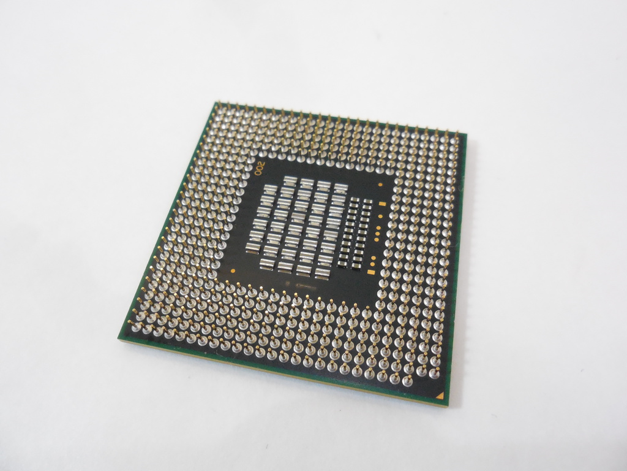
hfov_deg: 67.3
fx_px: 471
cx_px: 314
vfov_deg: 53.1
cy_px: 236
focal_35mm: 26
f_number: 3.5
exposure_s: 1/200
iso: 800
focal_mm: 4.6
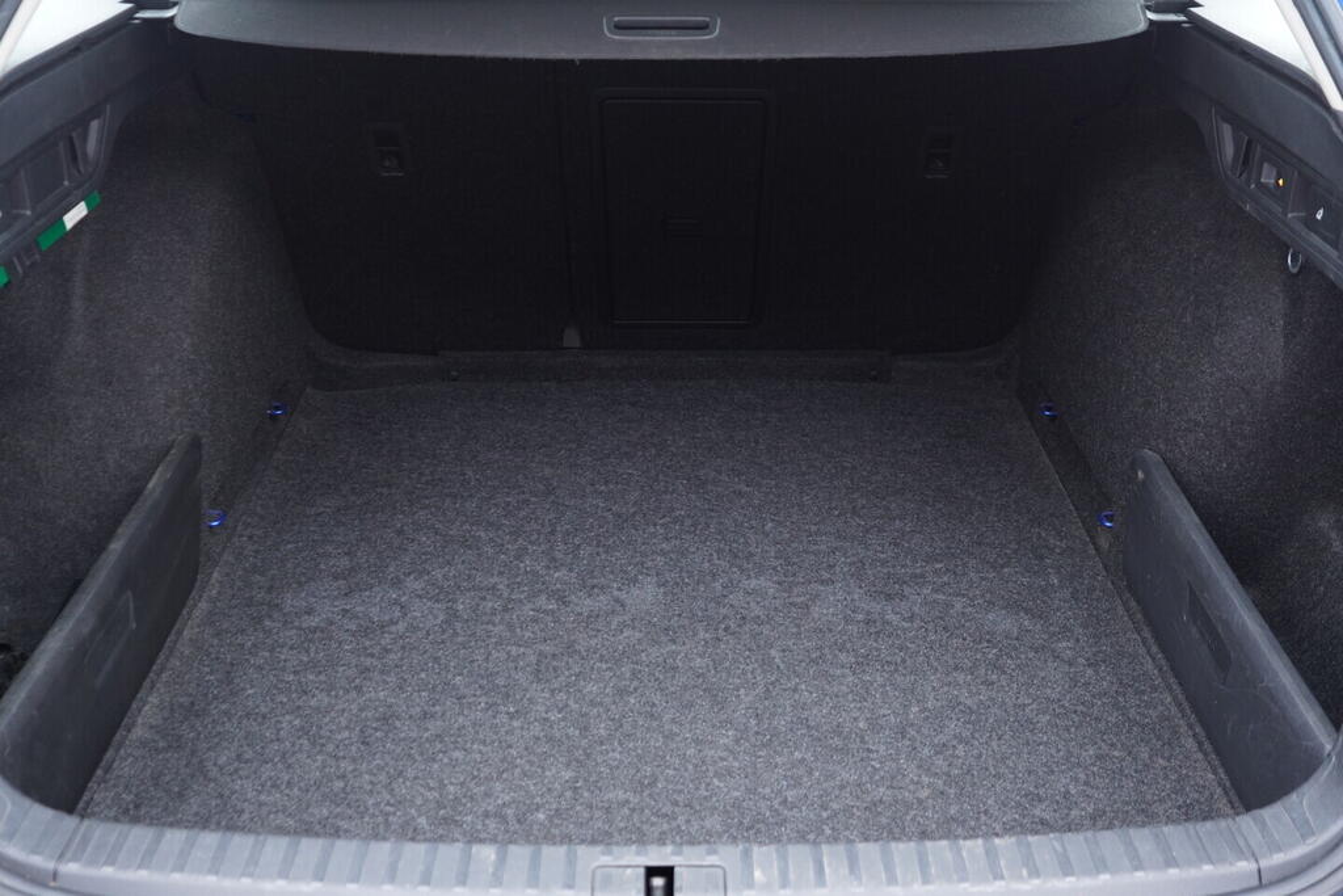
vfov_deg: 36.9
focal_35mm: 36
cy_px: 448
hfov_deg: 53.1
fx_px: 1343
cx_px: 672
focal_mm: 24
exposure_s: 1/40
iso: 640
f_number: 2.8
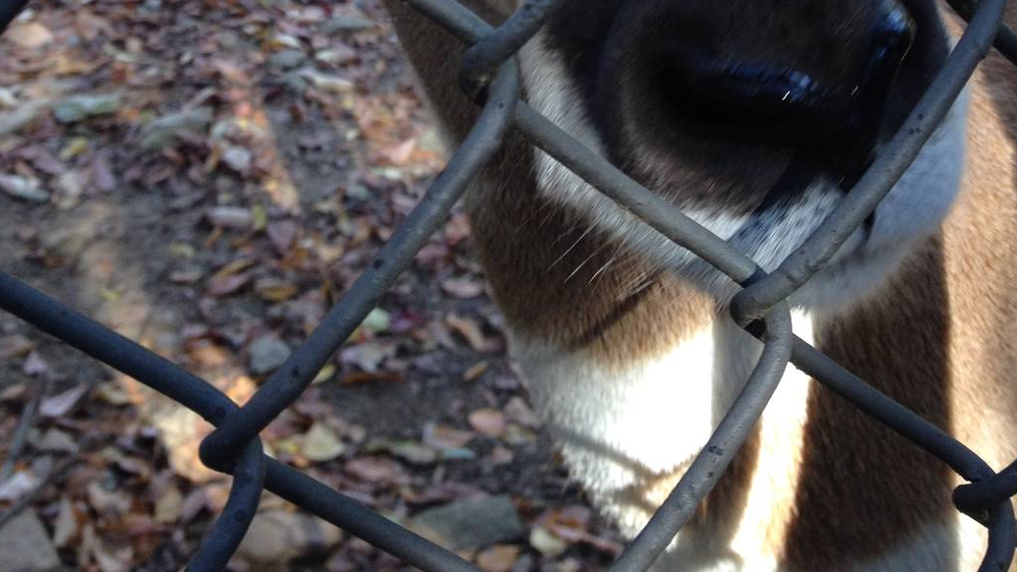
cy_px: -168
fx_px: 1591
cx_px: 499
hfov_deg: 35.4
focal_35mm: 59
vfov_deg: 18.9
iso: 80
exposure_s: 1/120
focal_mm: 4.28
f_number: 2.4
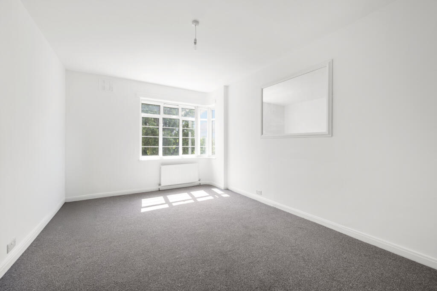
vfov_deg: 81.1
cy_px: 146
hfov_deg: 104.3
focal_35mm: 14
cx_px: 218
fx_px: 170
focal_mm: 14
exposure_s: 1/5
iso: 200
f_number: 16
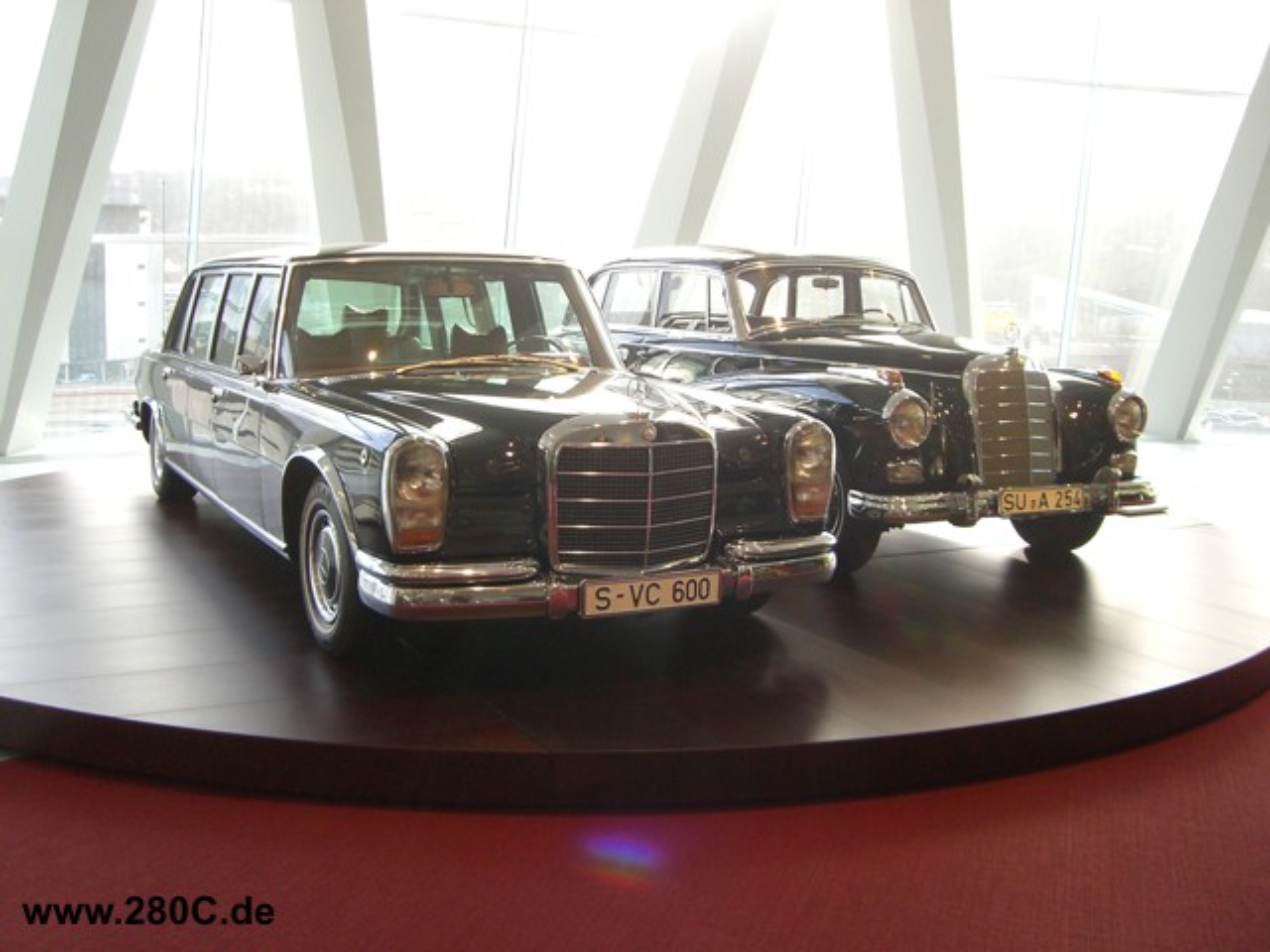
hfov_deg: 49.0
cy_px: 476
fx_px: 1394
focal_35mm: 38
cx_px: 635
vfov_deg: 37.7
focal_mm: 6.2
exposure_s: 1/125
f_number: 2.7
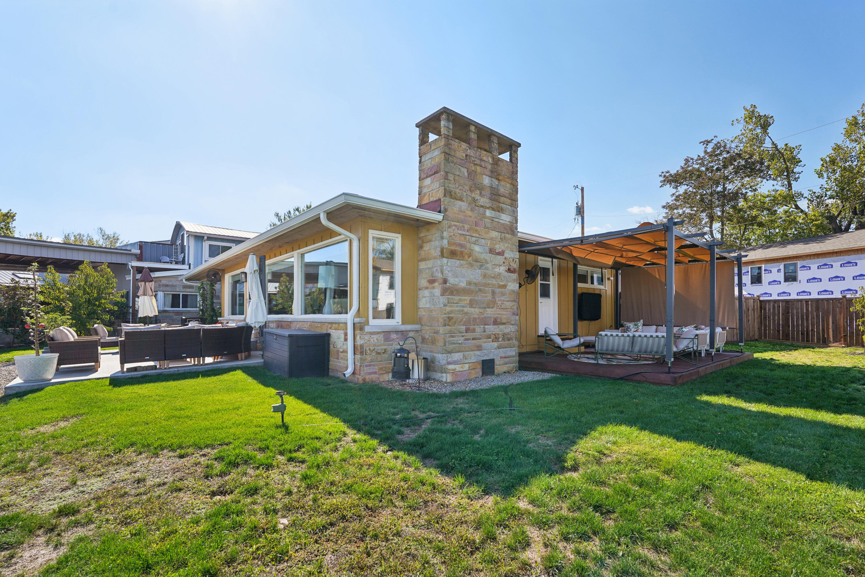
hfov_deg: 96.7
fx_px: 384
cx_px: 432
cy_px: 288
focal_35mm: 16
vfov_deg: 73.7
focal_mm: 16
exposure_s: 1/200
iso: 100
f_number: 8
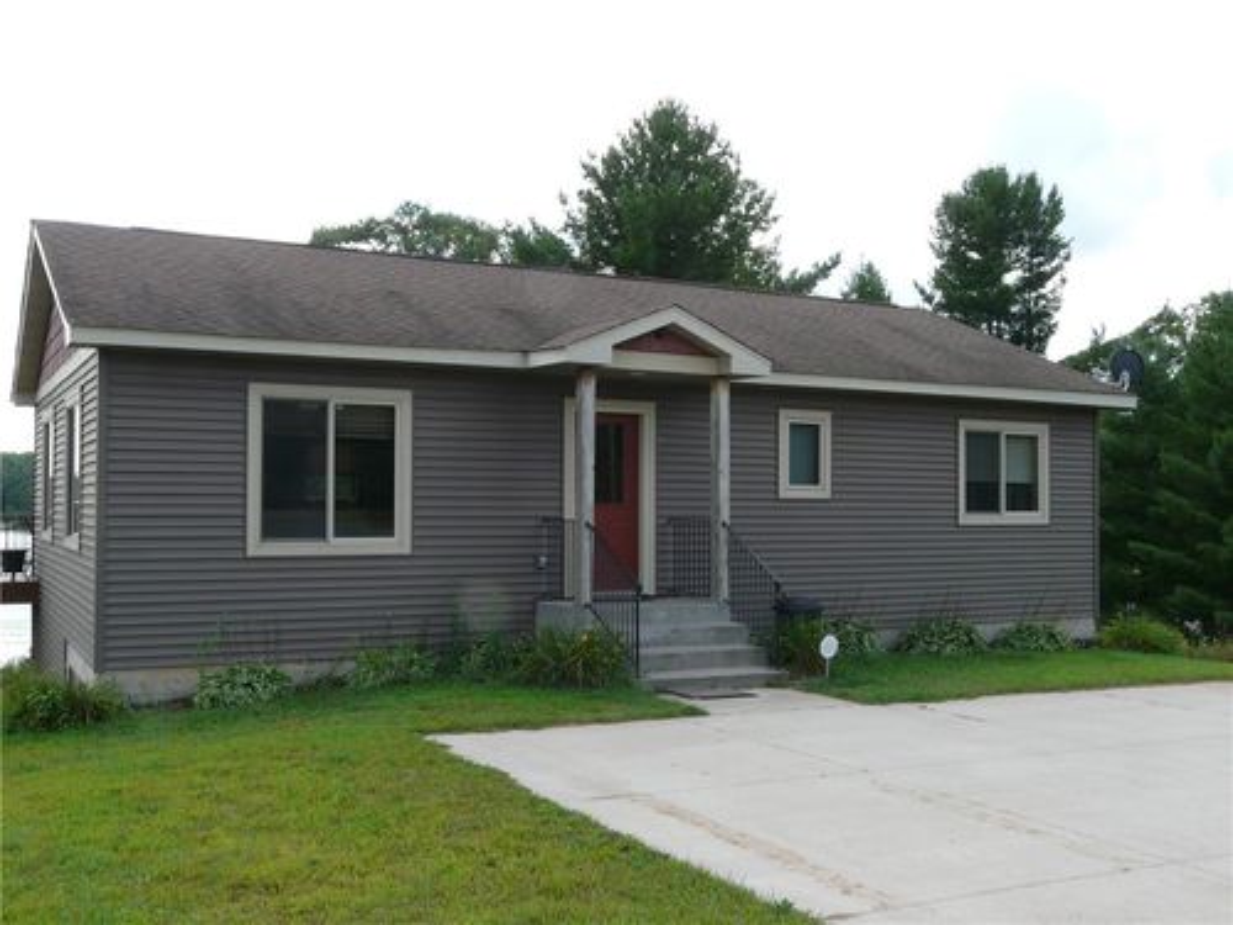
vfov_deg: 39.7
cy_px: 462
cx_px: 616
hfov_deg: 51.4
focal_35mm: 36
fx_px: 1282
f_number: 5
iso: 100
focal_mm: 5.9
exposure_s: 1/200
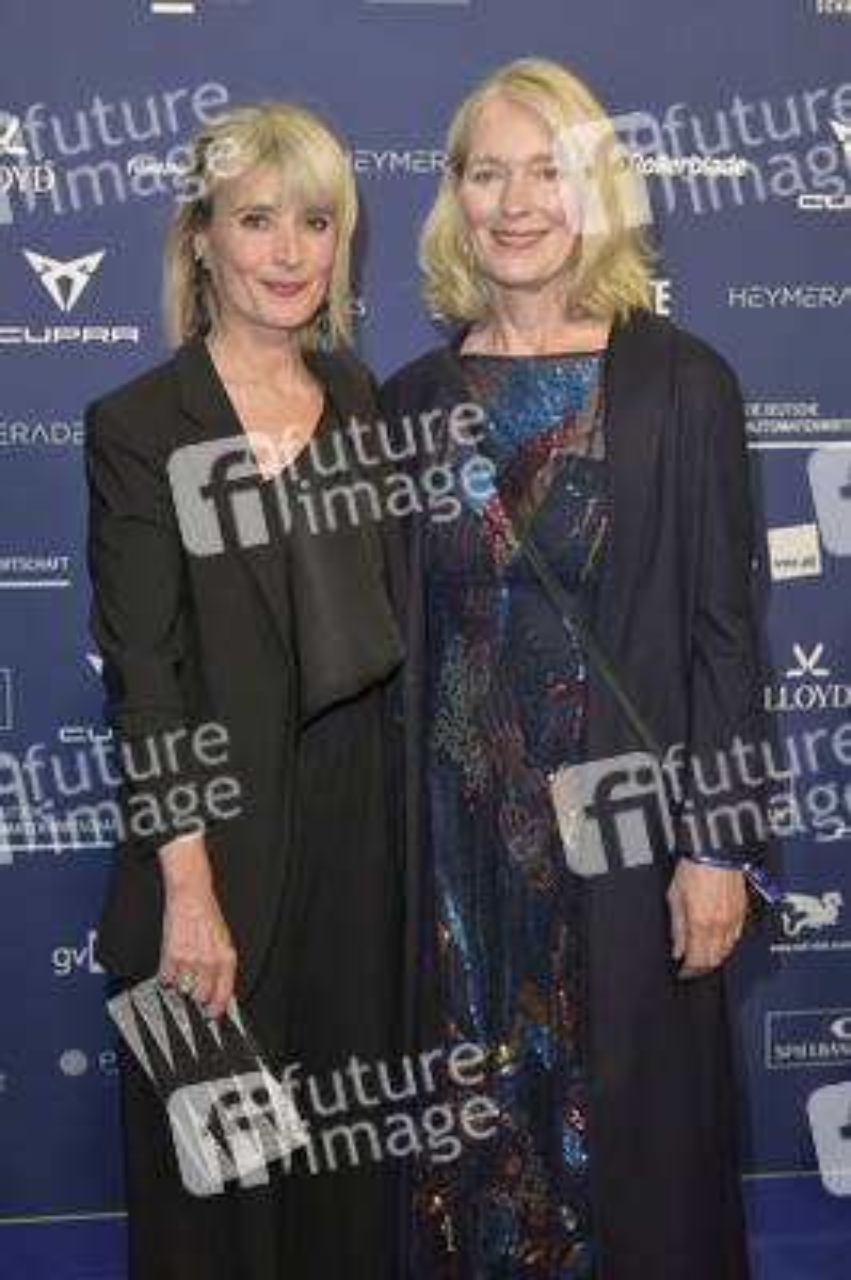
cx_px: 426
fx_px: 1598
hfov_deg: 29.8
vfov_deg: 43.6
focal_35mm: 45
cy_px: 640
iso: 1000
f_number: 5.6
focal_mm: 45
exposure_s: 1/250
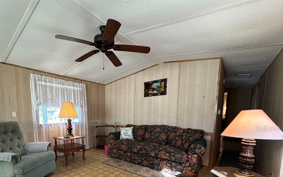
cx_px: 115
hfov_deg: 90.1
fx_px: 139
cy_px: 128
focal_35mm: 18
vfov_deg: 62.1
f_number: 2.2
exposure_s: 1/120
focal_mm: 2.22
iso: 250
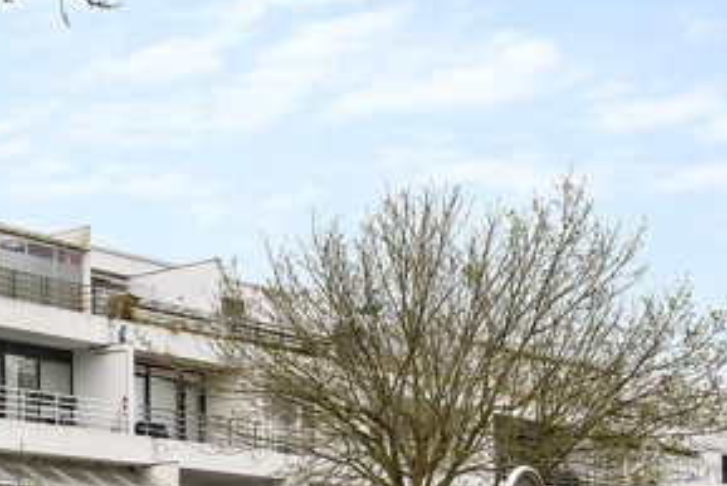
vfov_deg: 16.2
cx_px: 80
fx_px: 1677
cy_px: 476
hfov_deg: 23.8
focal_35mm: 83
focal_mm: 40
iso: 250
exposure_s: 1/160
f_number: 7.1
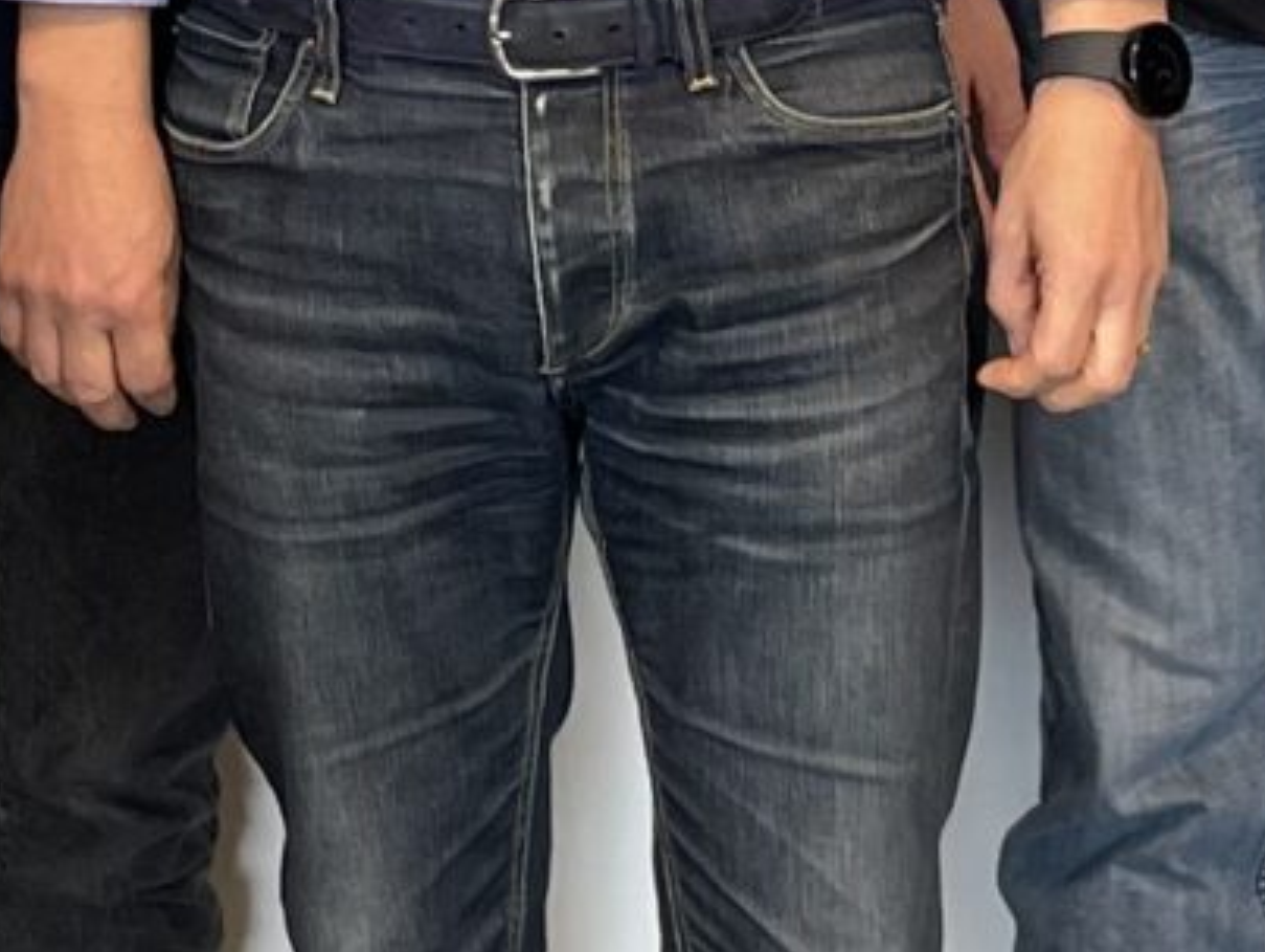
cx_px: 559
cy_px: -97
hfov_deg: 12.0
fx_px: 6035
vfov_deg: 8.9
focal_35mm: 165
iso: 80
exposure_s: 1/100
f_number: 1.6
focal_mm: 4.2
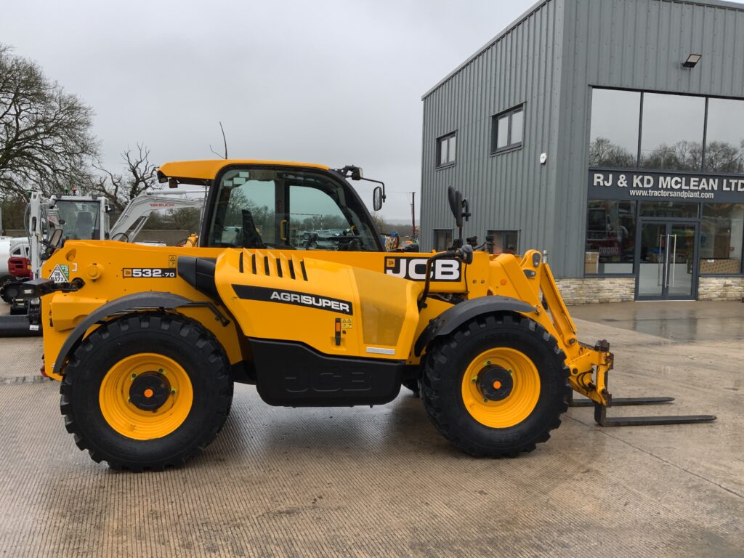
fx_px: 623
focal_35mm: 29
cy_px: 279
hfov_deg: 61.7
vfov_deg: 48.2
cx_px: 372
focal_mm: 3
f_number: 1.8
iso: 20
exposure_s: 1/122
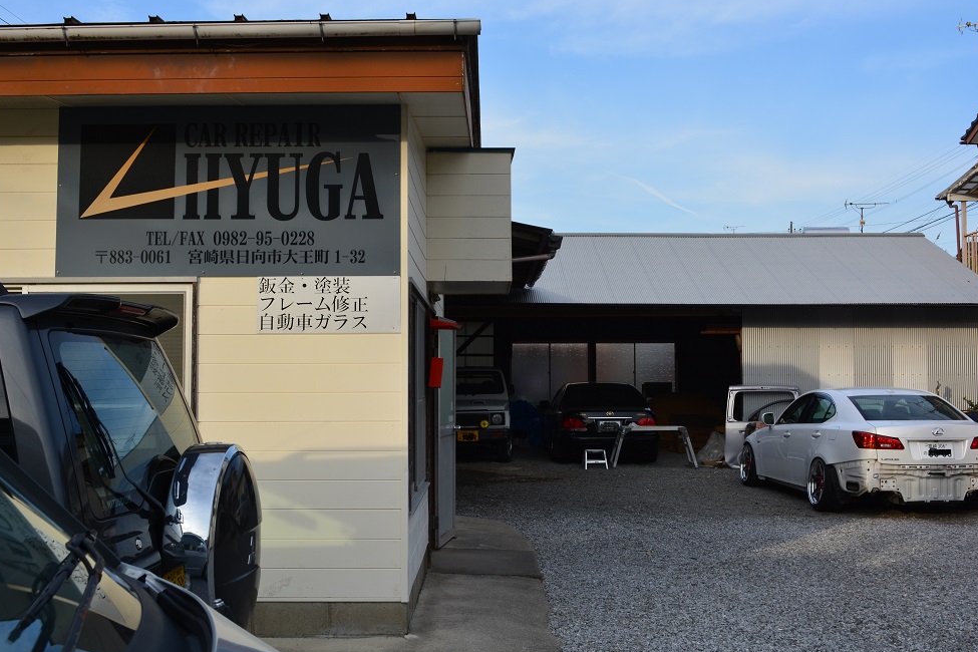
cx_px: 494
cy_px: 322
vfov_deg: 33.4
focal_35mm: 40
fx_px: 1087
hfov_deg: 48.5
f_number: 11
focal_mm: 26
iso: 200
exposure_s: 1/100
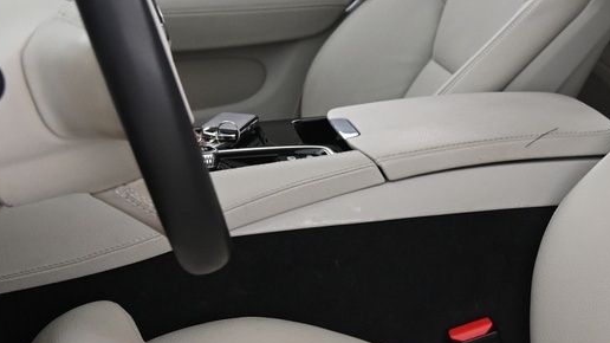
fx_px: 1278
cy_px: 278
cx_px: 431
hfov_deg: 26.6
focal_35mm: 79
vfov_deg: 15.2
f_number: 4
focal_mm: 24
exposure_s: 1/25
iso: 2000
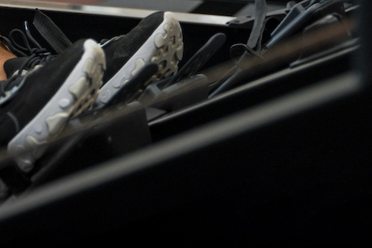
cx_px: -257
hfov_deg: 10.6
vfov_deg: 7.1
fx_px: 1905
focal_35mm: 184
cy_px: -263
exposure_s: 1/125
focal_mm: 44.6
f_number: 2.8
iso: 1000
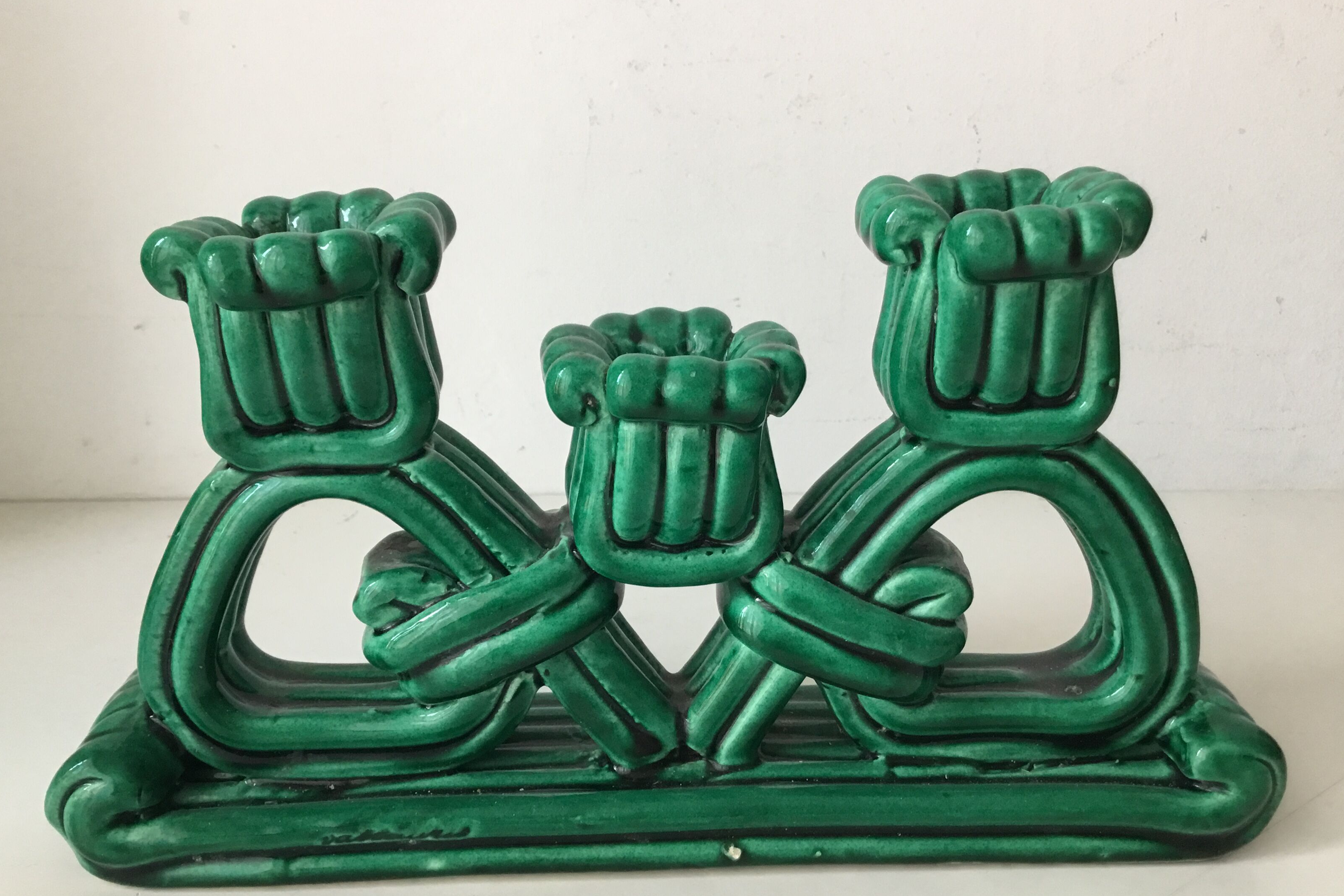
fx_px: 1232
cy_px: 458
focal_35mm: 33
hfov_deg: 57.2
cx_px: 660
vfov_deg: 40.0
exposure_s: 1/33
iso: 100
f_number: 2.4
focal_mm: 3.3
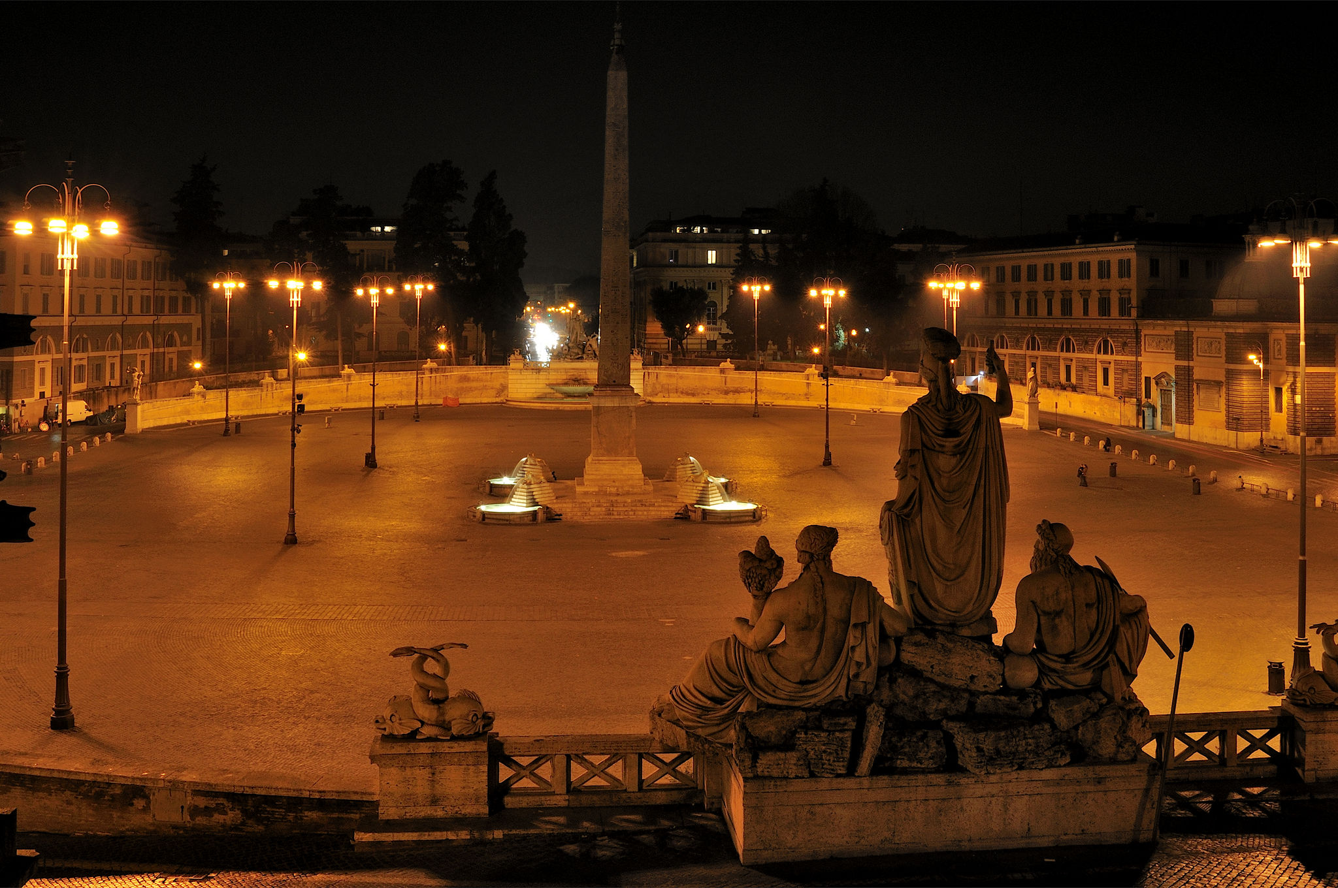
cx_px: 669
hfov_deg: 53.2
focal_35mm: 36
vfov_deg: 36.8
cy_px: 444
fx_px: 1336
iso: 200
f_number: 16
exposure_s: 5
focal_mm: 24
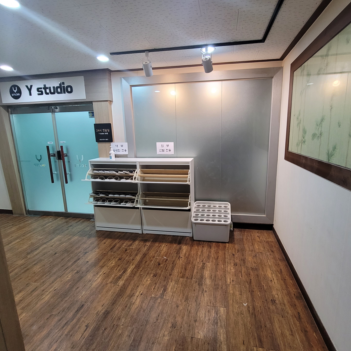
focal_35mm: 16
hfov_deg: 87.3
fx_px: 184
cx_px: 188
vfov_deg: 87.4
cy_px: 170
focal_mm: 2.2
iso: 320
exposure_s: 1/59
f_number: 2.2
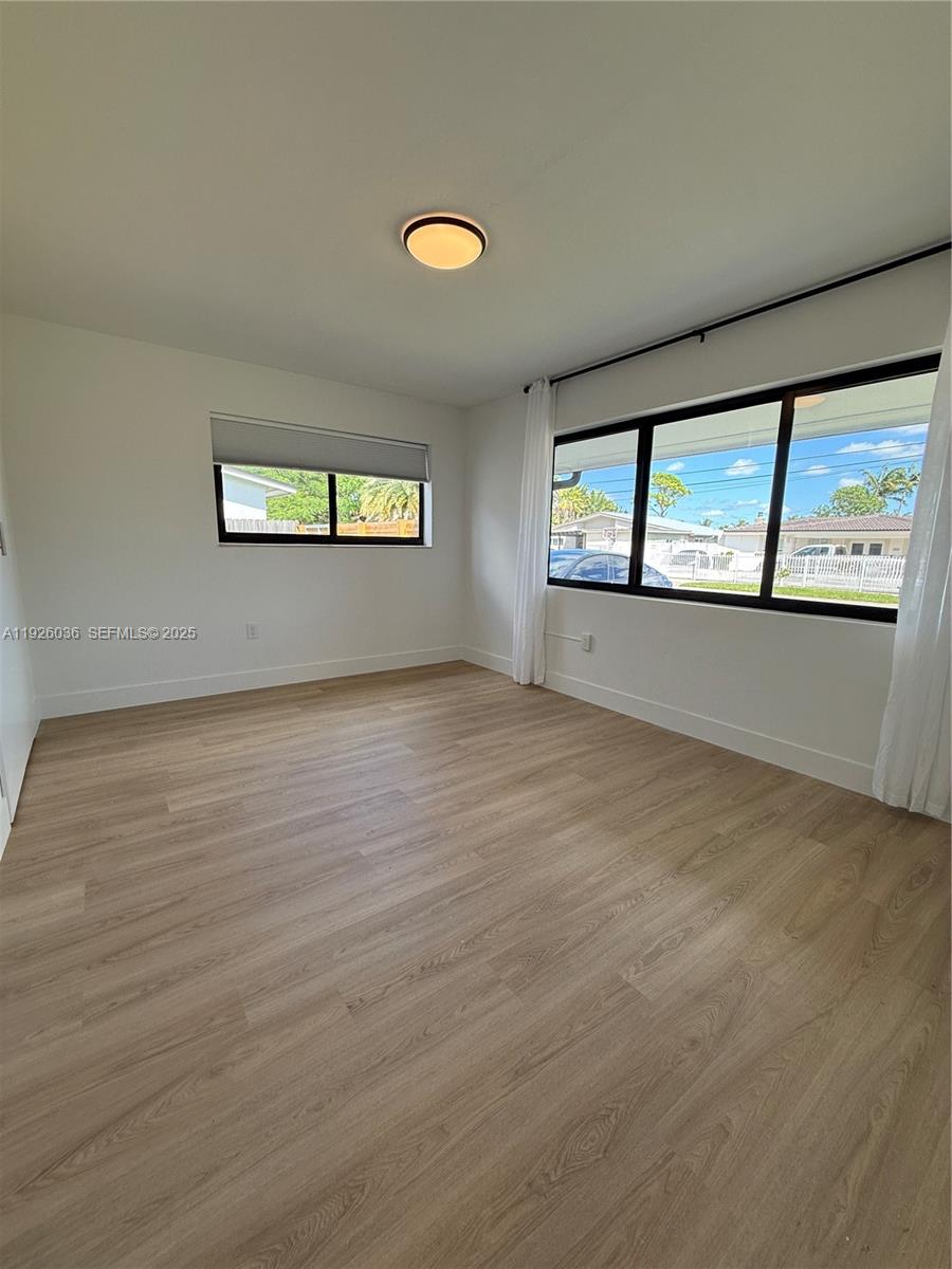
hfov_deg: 85.7
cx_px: 476
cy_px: 634
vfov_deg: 102.1
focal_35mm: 14
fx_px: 513
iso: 64
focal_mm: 2.22
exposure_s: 1/187
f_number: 2.2
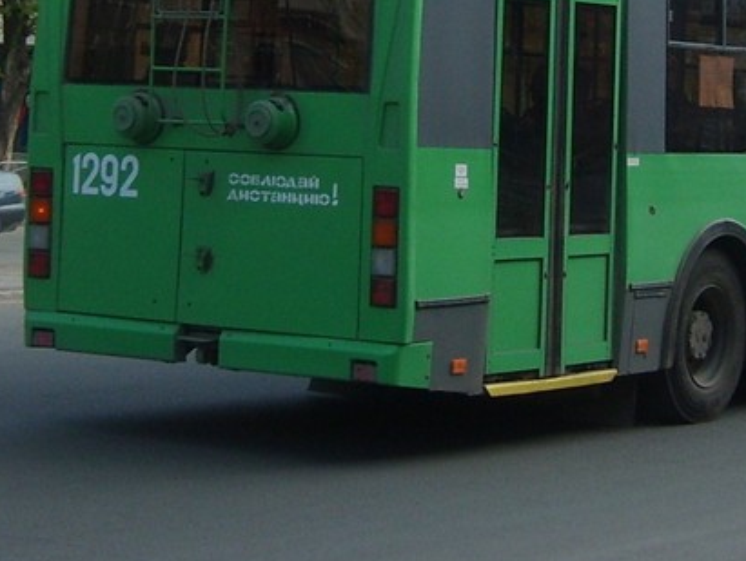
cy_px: -2
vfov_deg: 16.6
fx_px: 1877
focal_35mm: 87
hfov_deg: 22.4
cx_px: 501
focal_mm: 5.8
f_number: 2.8
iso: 50
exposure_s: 1/750
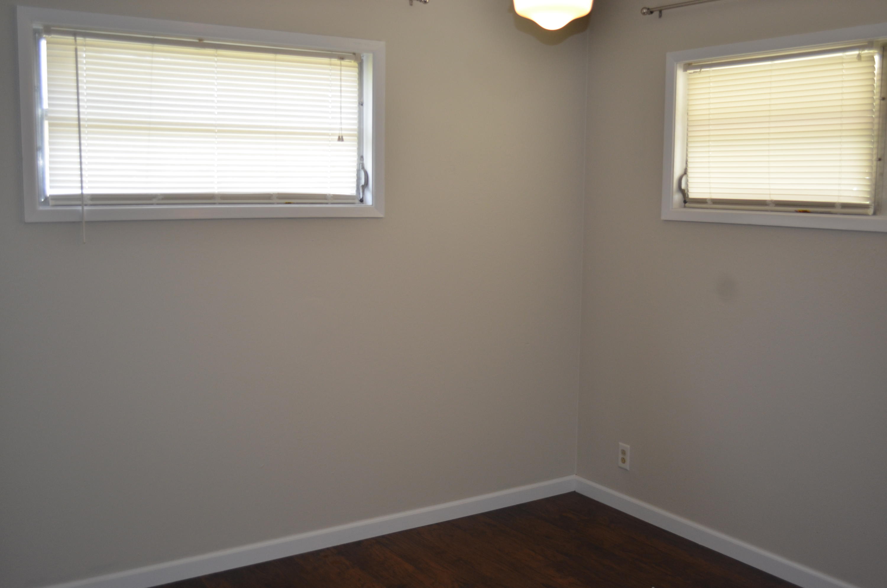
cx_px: 444
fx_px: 885
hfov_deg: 53.2
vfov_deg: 36.7
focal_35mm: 36
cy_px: 294
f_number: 4
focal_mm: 24
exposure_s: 1/60
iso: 450
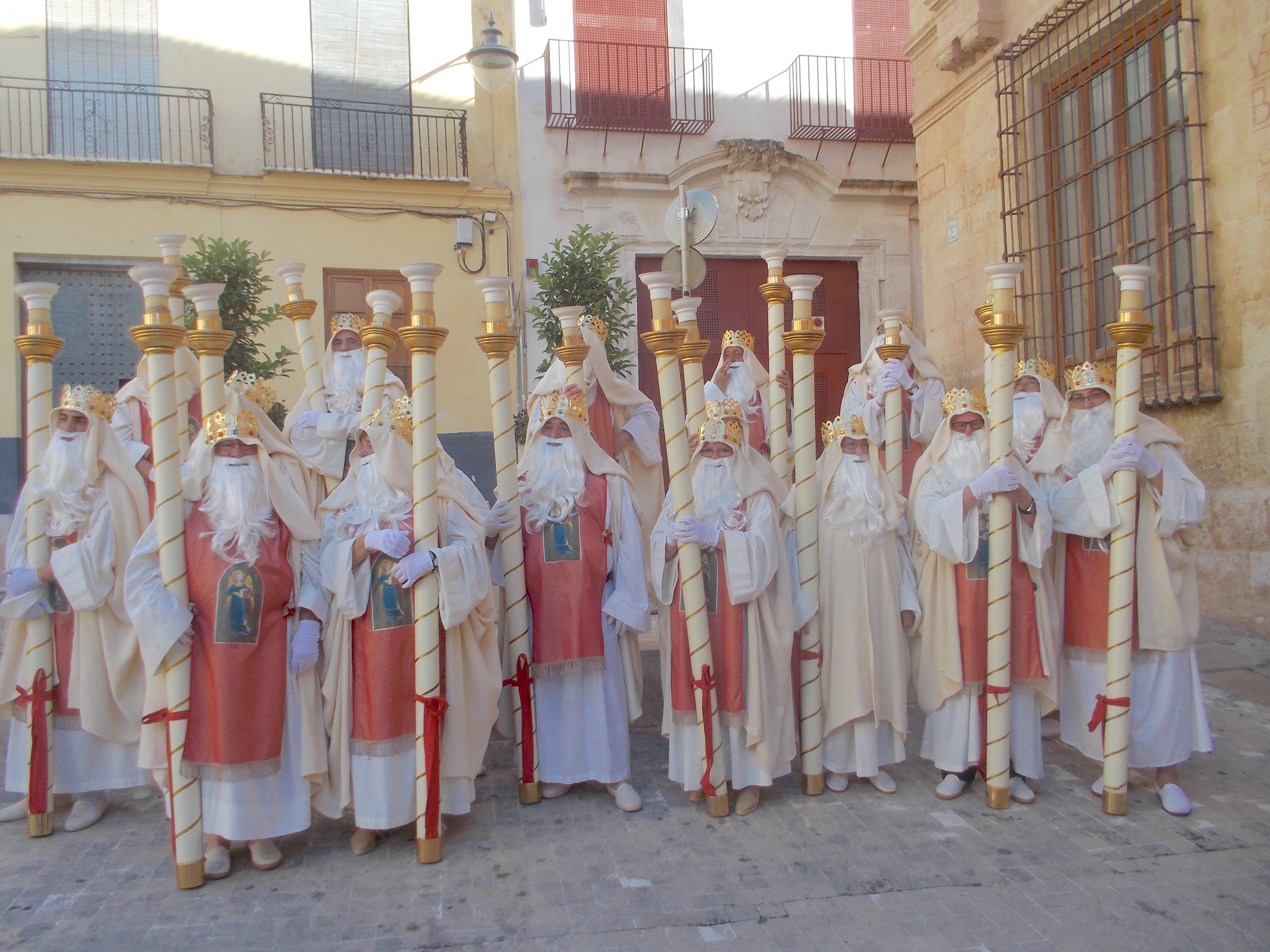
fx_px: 1064
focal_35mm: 29
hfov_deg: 61.7
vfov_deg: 48.2
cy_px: 476
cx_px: 635
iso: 80
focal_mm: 4.1
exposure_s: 1/250
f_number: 3.3
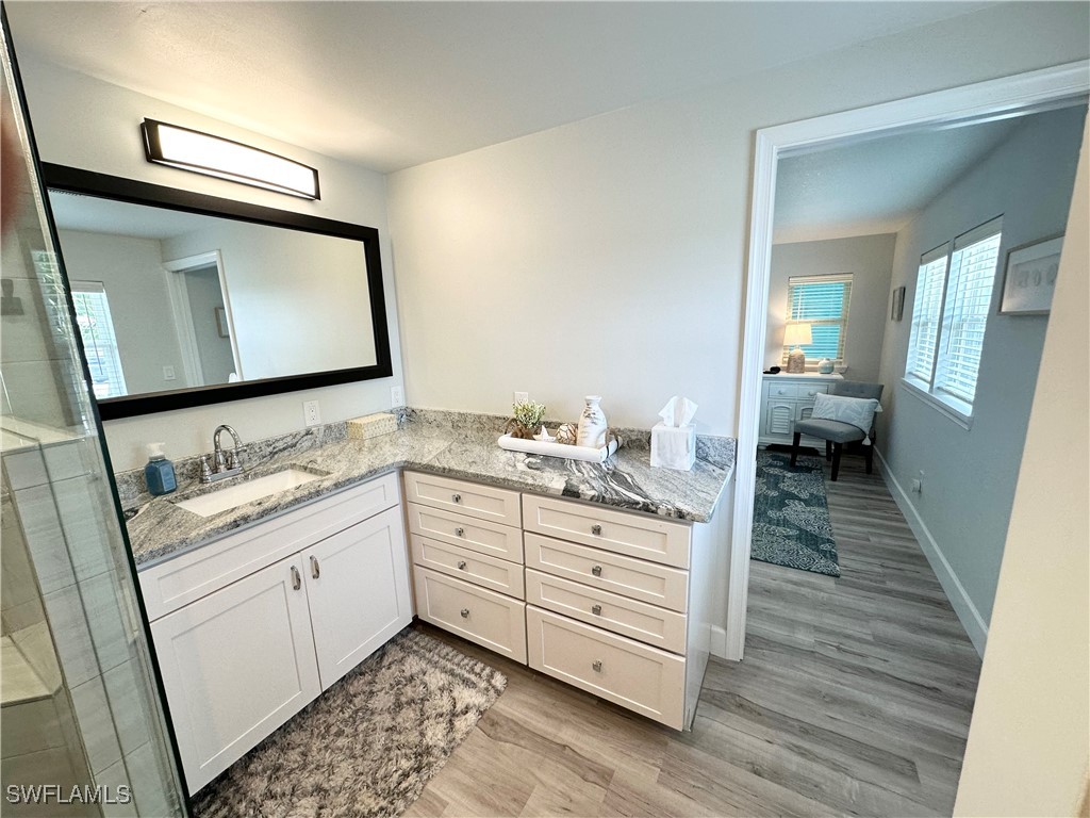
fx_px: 441
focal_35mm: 14
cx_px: 545
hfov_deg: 102.1
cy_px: 409
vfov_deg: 85.7
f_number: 2.2
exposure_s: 1/120
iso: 125
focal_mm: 2.22
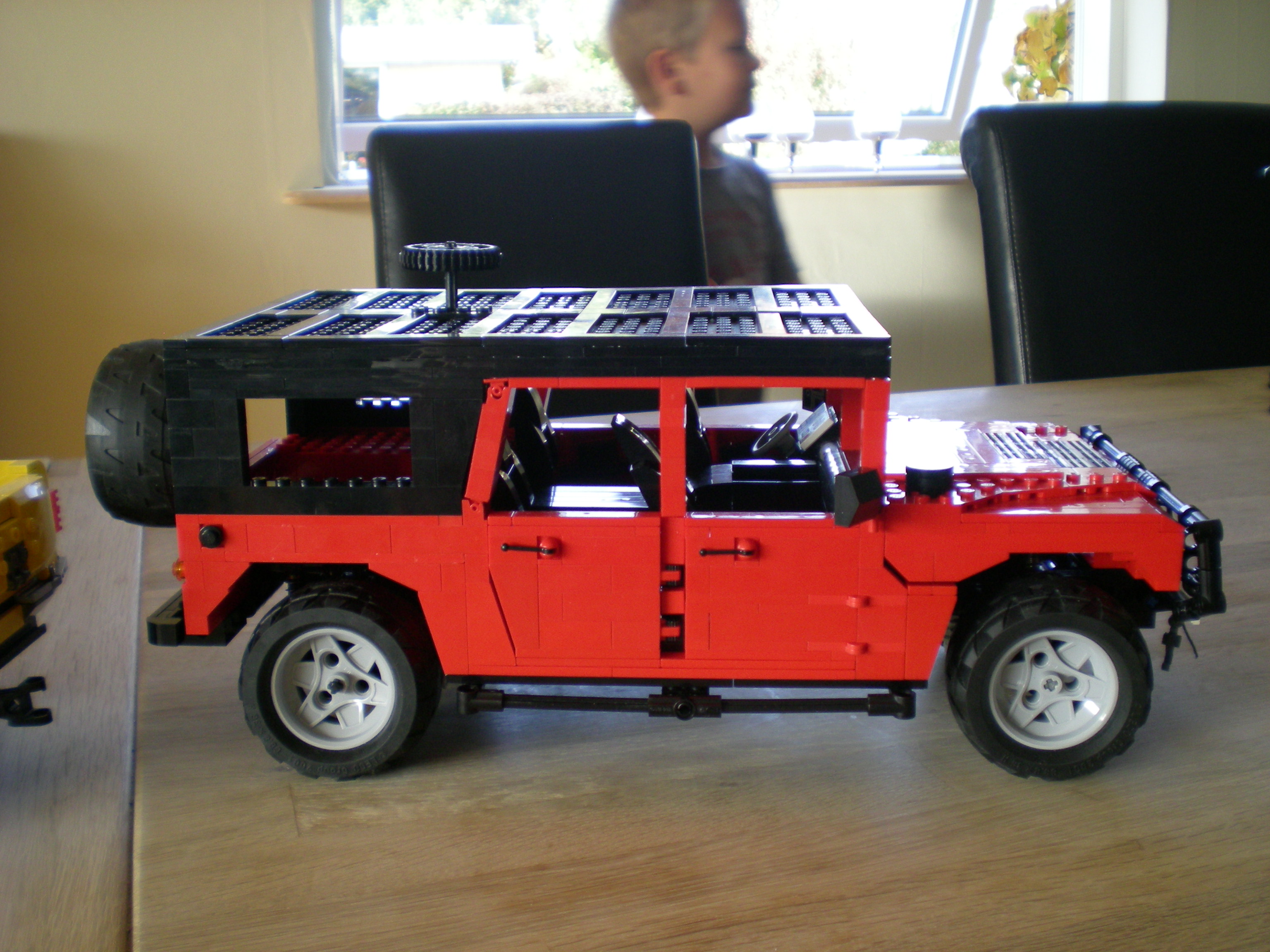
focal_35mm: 38
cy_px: 476
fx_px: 1394
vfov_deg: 37.7
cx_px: 635
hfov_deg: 49.0
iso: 141
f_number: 3.1
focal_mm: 6.3
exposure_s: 1/64.5
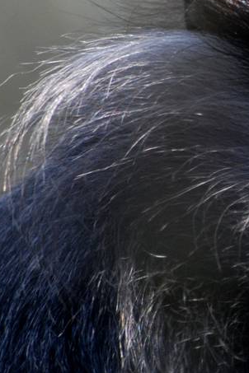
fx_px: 16526
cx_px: 494
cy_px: 125
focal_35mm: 1593
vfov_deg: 1.3
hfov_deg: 0.9
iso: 400
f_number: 5.6
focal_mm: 300
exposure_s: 1/200
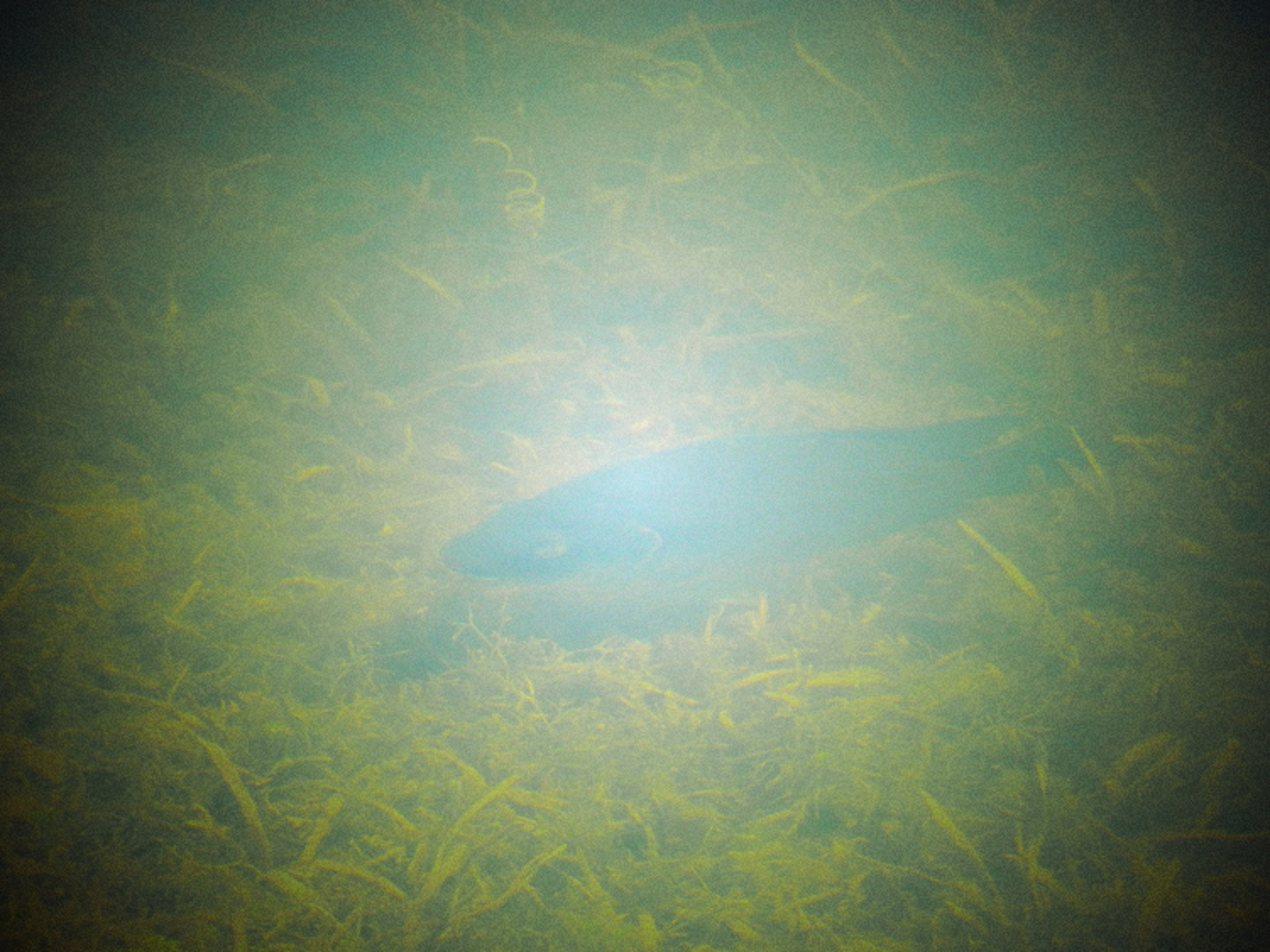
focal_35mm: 278
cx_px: 635
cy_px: 476
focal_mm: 50
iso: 180
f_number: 5.6
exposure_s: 1/100
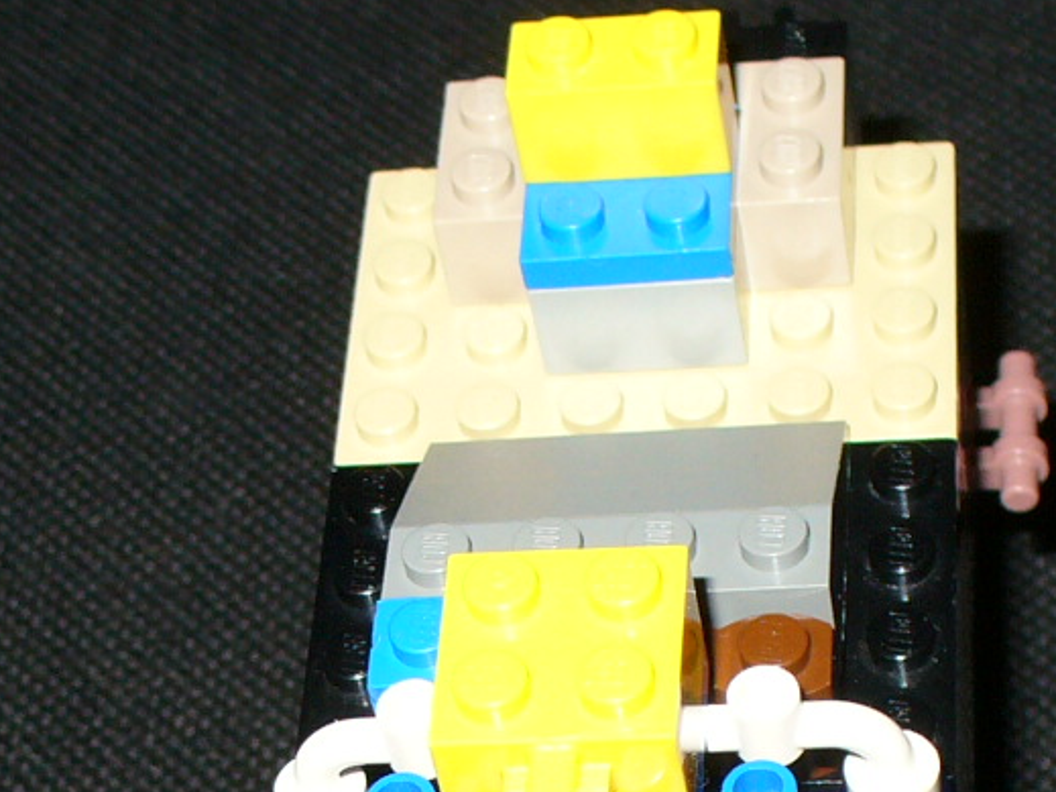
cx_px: 553
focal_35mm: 114
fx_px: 3477
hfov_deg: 17.3
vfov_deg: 12.6
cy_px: 975
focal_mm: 6.1
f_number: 2.8
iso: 100
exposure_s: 1/60
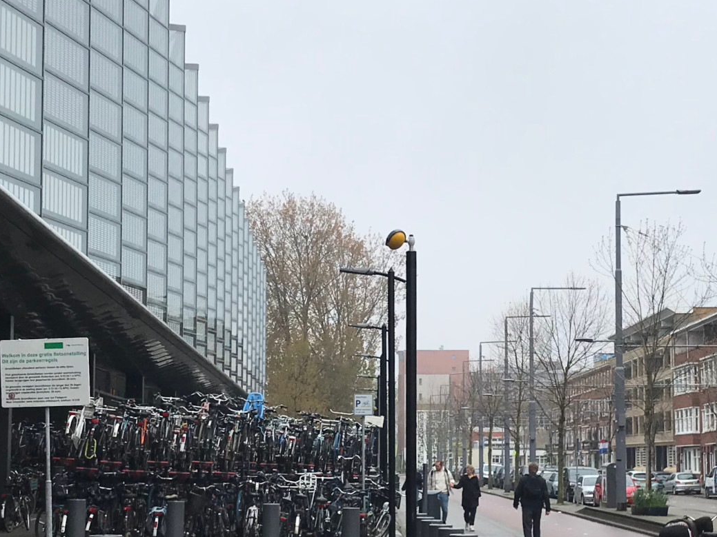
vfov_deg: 21.2
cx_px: 423
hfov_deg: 28.1
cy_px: 362
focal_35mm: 69
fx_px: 1429
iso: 20
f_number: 1.8
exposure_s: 1/1996
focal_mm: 3.99
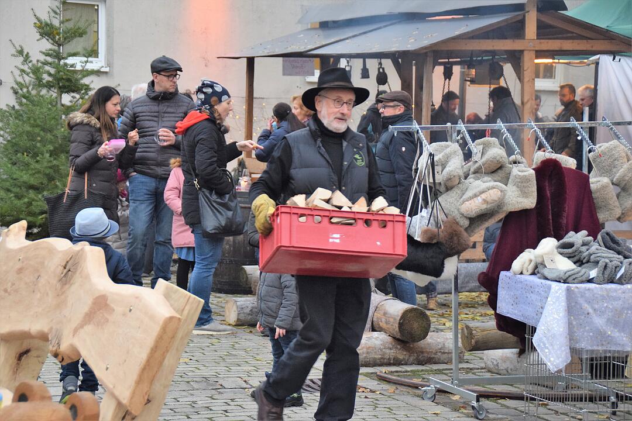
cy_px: 210
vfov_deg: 14.7
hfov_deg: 21.9
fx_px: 1633
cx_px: 316
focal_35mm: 93
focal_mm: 62
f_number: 5.3
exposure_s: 1/160
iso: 1600
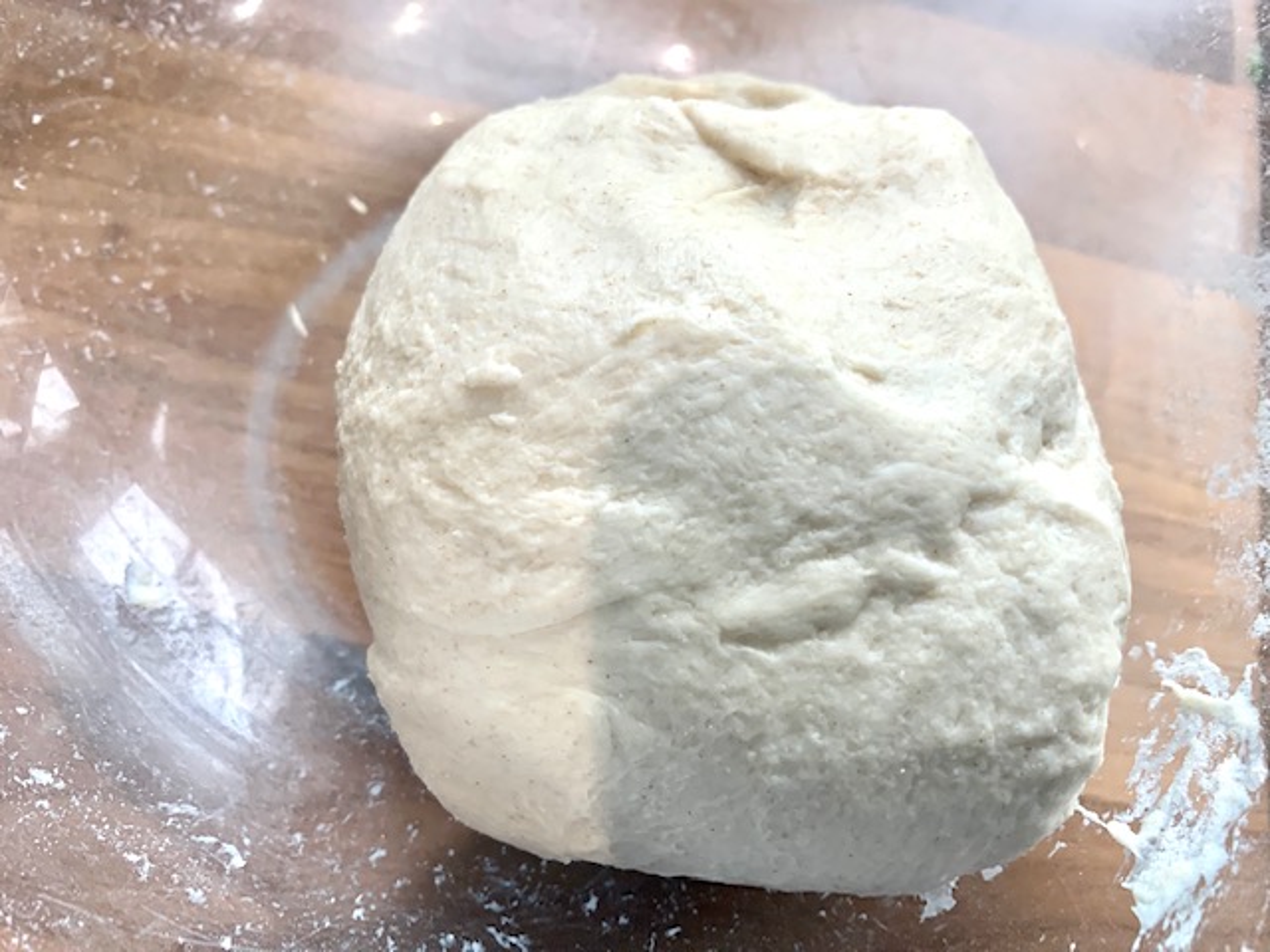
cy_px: 476
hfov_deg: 67.3
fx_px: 954
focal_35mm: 26
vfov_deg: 53.1
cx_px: 635
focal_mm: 4.25
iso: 80
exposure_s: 1/100
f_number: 1.8
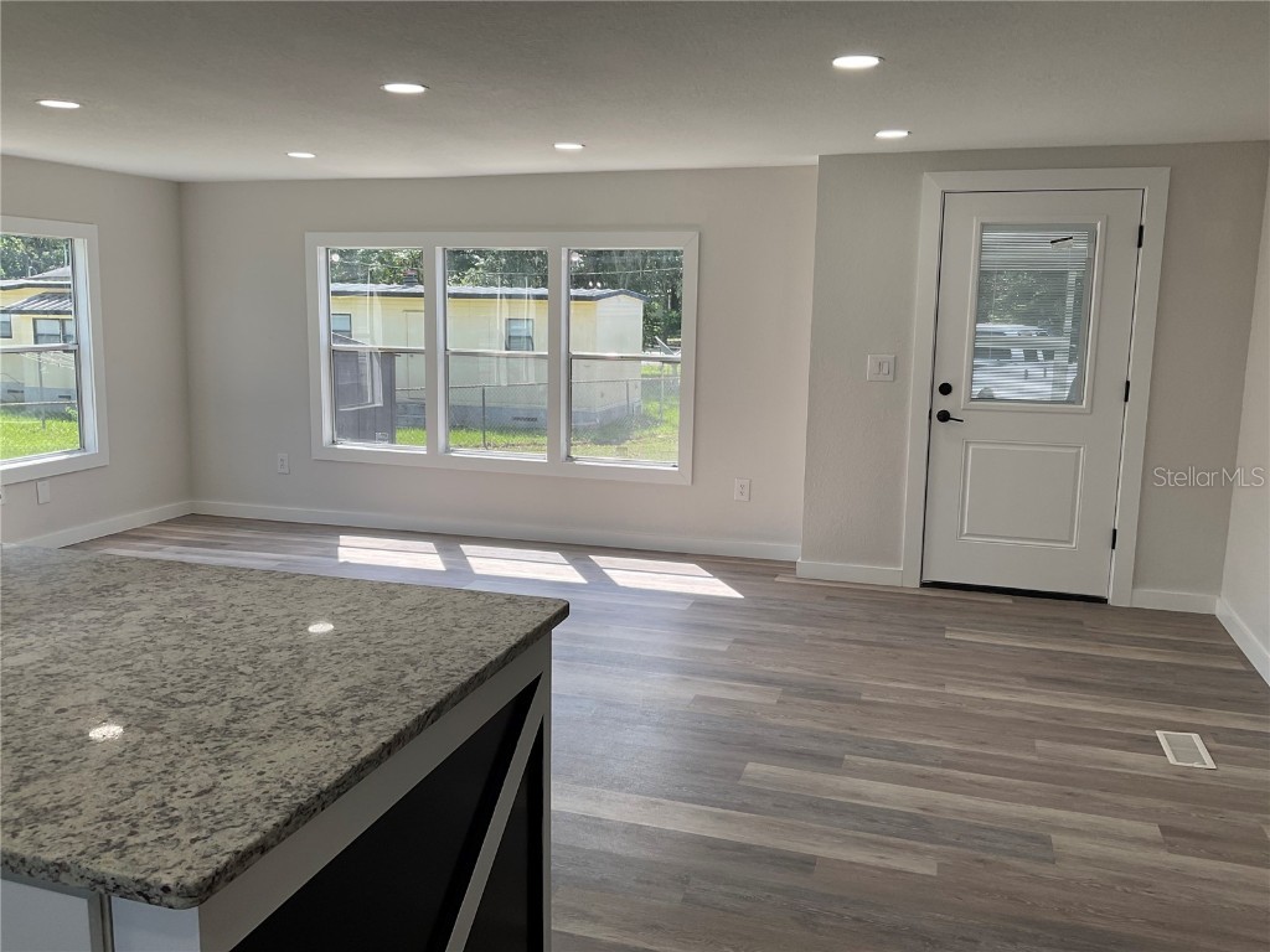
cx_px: 635
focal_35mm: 29
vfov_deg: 48.2
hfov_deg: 61.7
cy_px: 476
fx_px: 1064
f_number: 1.8
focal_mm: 3
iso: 16
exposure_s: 1/289
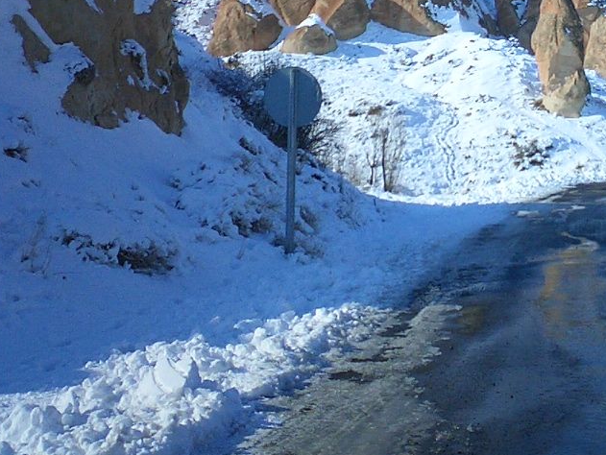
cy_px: 24
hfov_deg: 25.4
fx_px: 1314
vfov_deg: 19.2
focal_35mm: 75
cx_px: 509
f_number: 3.5
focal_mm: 5.6
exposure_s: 1/2000
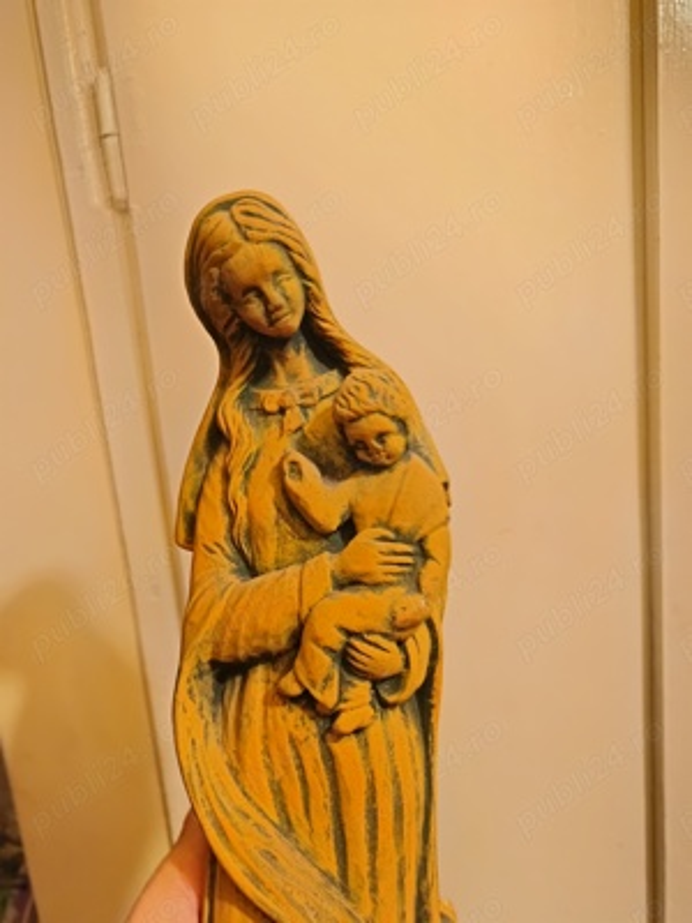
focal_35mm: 24
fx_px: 640
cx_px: 346
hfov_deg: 56.8
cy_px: 462
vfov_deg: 71.6
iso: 1016
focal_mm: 5.31
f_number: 1.7
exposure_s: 1/50
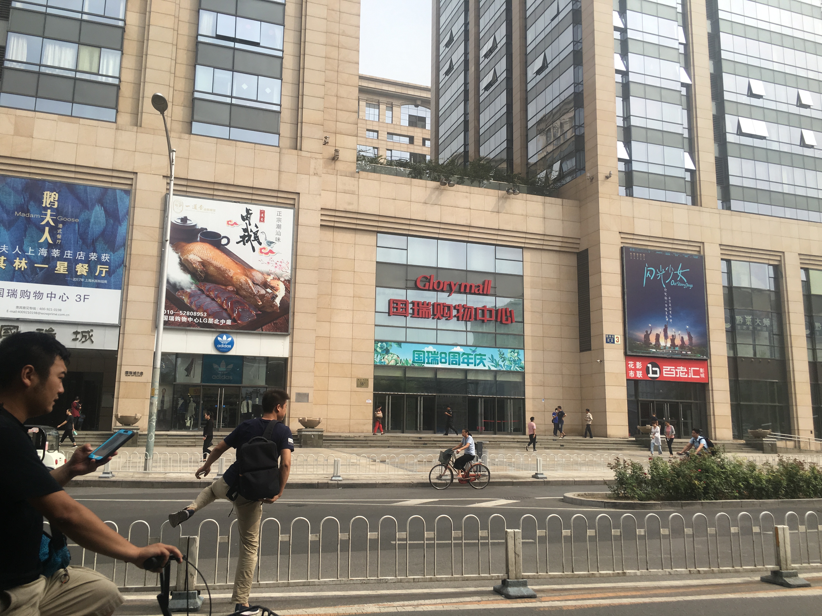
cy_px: 308
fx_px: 689
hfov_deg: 61.7
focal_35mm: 29
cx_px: 411
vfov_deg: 48.2
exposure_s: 1/1099
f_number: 2.2
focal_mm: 4.15
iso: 25
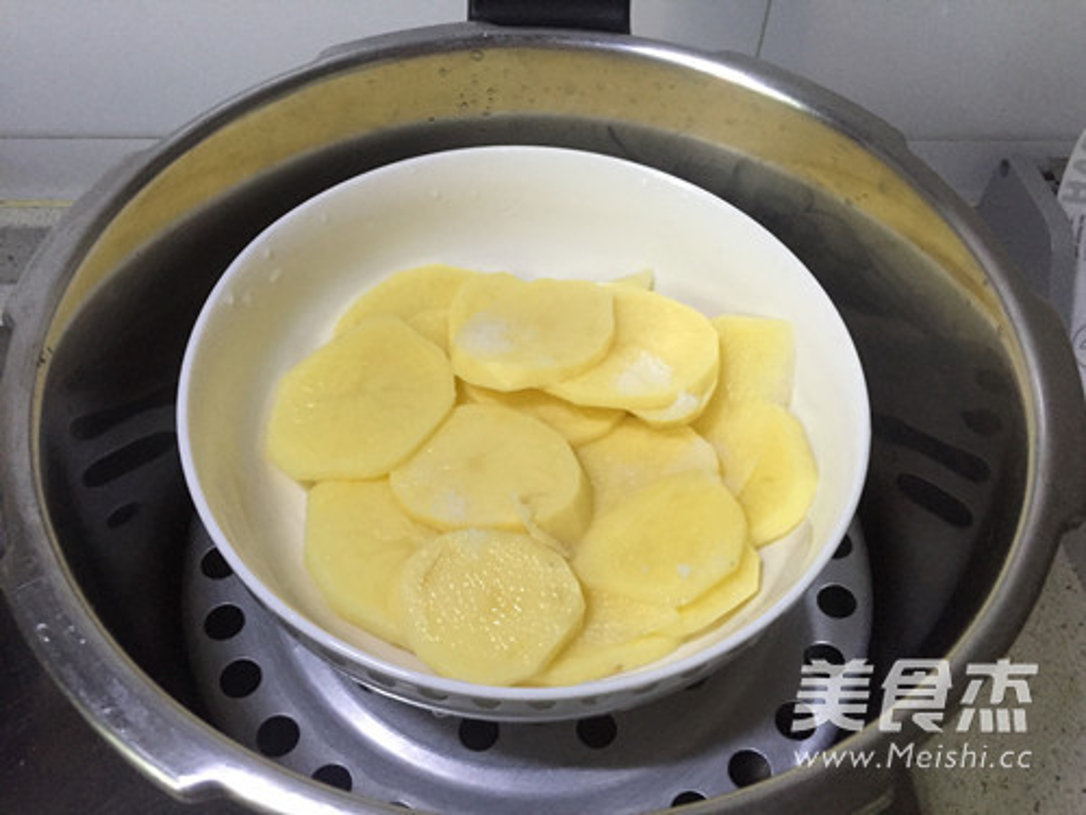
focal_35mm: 29
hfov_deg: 61.7
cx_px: 543
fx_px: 910
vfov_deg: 48.2
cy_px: 408
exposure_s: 1/20
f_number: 2.2
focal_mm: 4.15
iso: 250
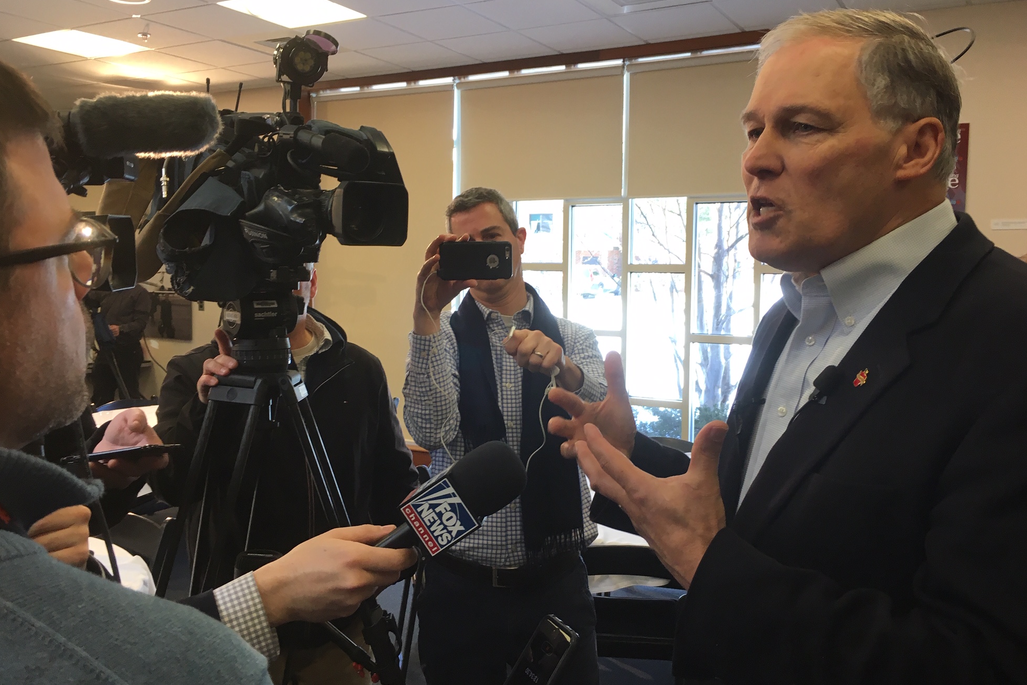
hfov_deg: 60.3
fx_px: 884
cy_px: 328
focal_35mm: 31
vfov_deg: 42.3
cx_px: 520
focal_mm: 4.15
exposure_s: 1/40
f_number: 2.2
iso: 25
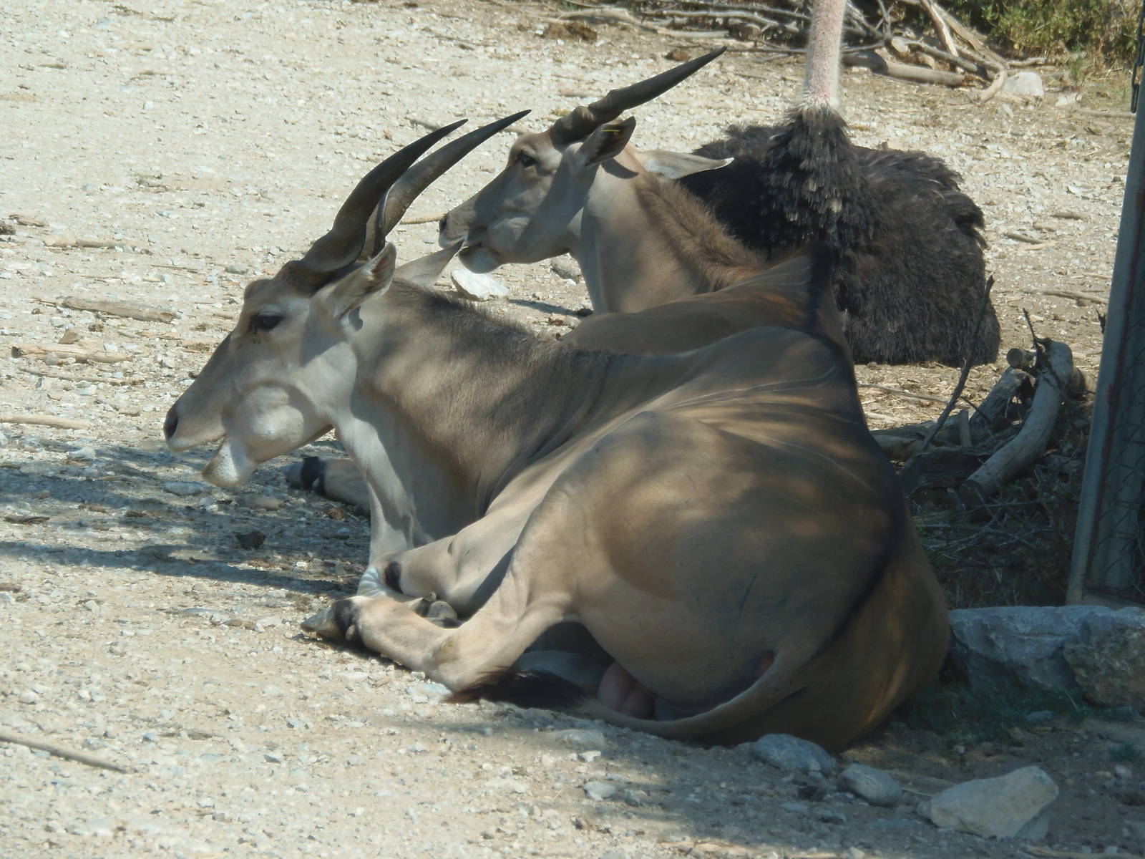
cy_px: 430
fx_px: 9229
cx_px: 572
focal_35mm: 279
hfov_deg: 7.1
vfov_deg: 5.3
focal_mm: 51.7
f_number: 5.2
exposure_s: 1/200
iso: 64
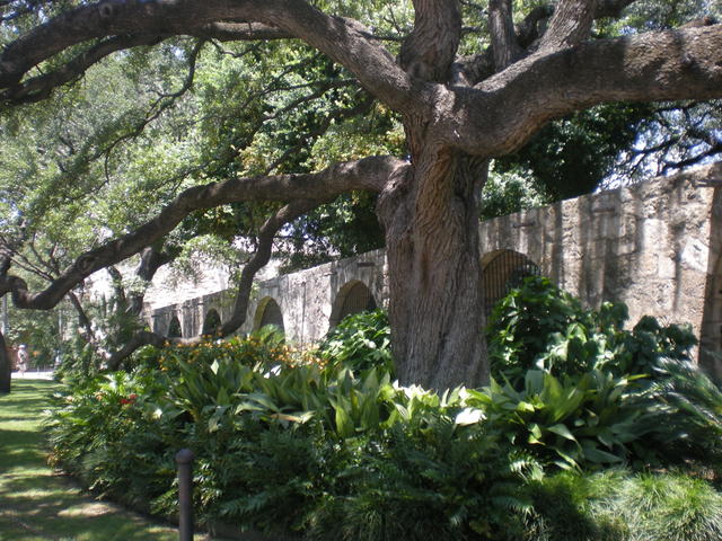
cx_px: 361
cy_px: 270
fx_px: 793
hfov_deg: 49.0
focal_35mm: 38
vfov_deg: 37.7
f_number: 3.1
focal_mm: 6.3
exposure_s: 1/112
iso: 64
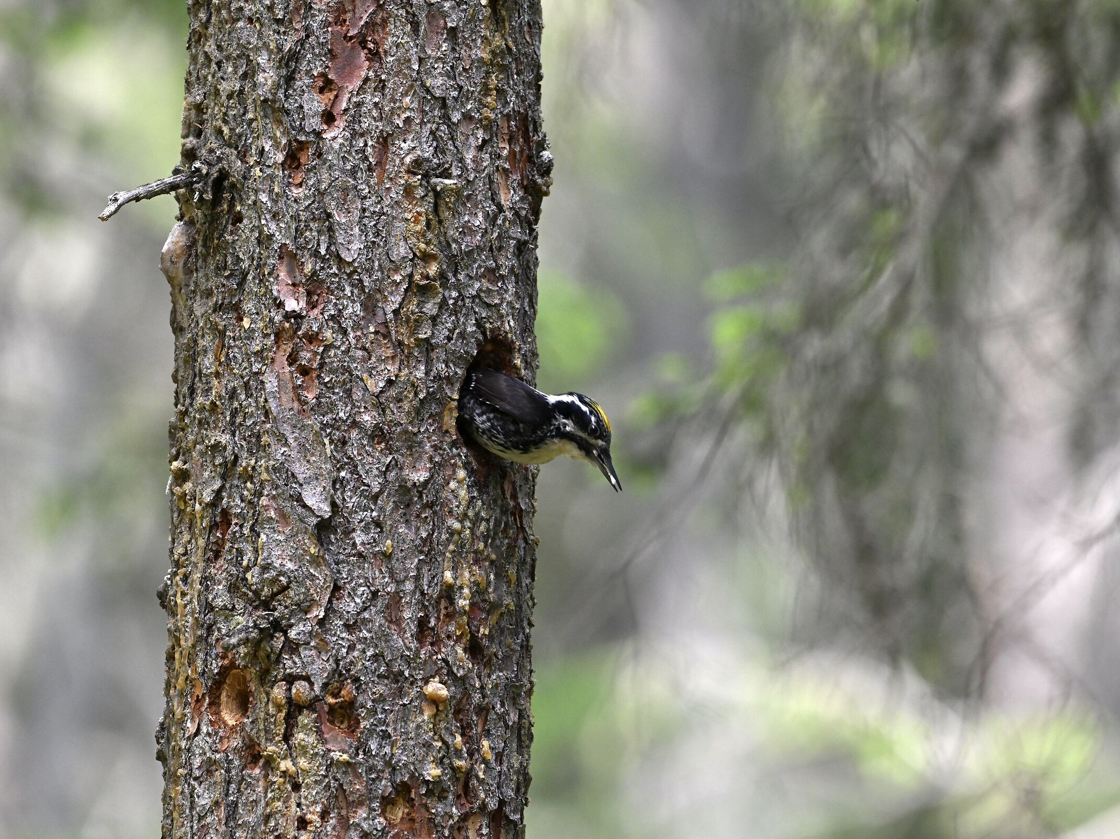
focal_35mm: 477
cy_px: 420
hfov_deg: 4.2
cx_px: 593
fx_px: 15431
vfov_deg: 3.1
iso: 1600
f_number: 6
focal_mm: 440
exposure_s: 1/640
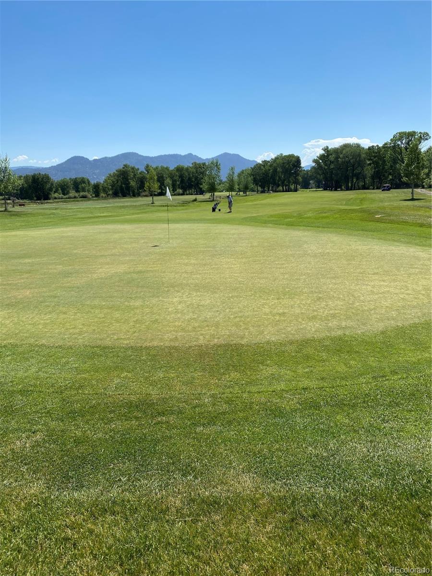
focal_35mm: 26
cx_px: 216
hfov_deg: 53.1
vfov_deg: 67.3
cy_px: 288
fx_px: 433
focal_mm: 4.25
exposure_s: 1/3125
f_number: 1.8
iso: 32
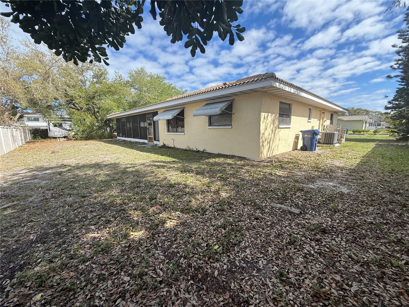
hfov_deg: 102.1
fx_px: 165
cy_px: 154
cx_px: 204
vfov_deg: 85.7
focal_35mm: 14
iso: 64
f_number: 2.2
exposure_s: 1/1235
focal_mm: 2.22
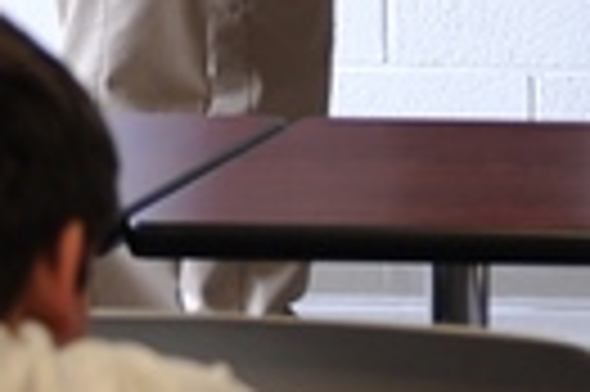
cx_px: 1693
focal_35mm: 289
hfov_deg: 6.6
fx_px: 4730
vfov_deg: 4.7
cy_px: -358
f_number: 3.2
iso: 200
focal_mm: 38
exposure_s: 1/50
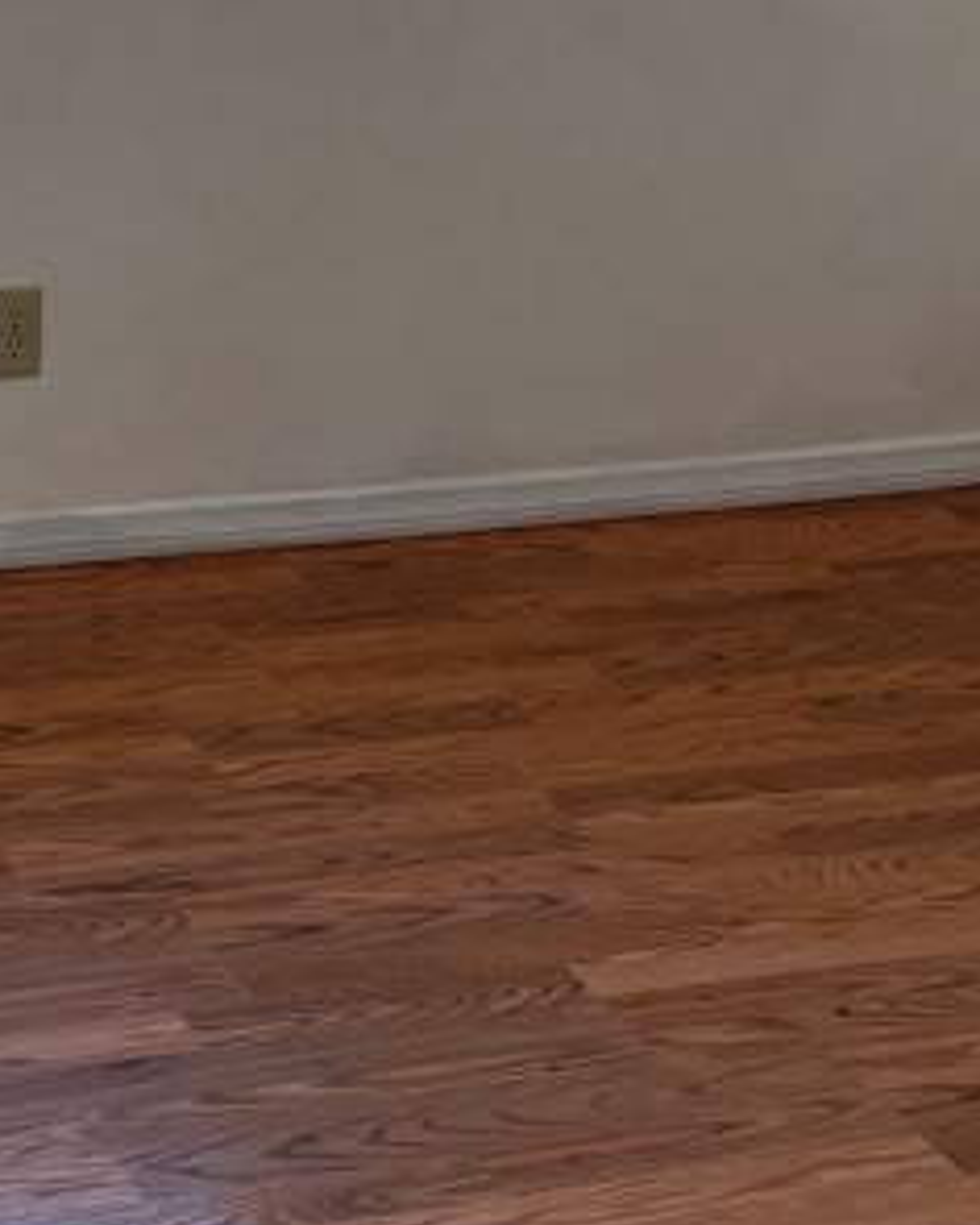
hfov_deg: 16.4
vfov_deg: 20.4
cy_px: -241
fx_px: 3190
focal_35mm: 88
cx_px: -341
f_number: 1.6
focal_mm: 4.2
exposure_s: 1/120
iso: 80
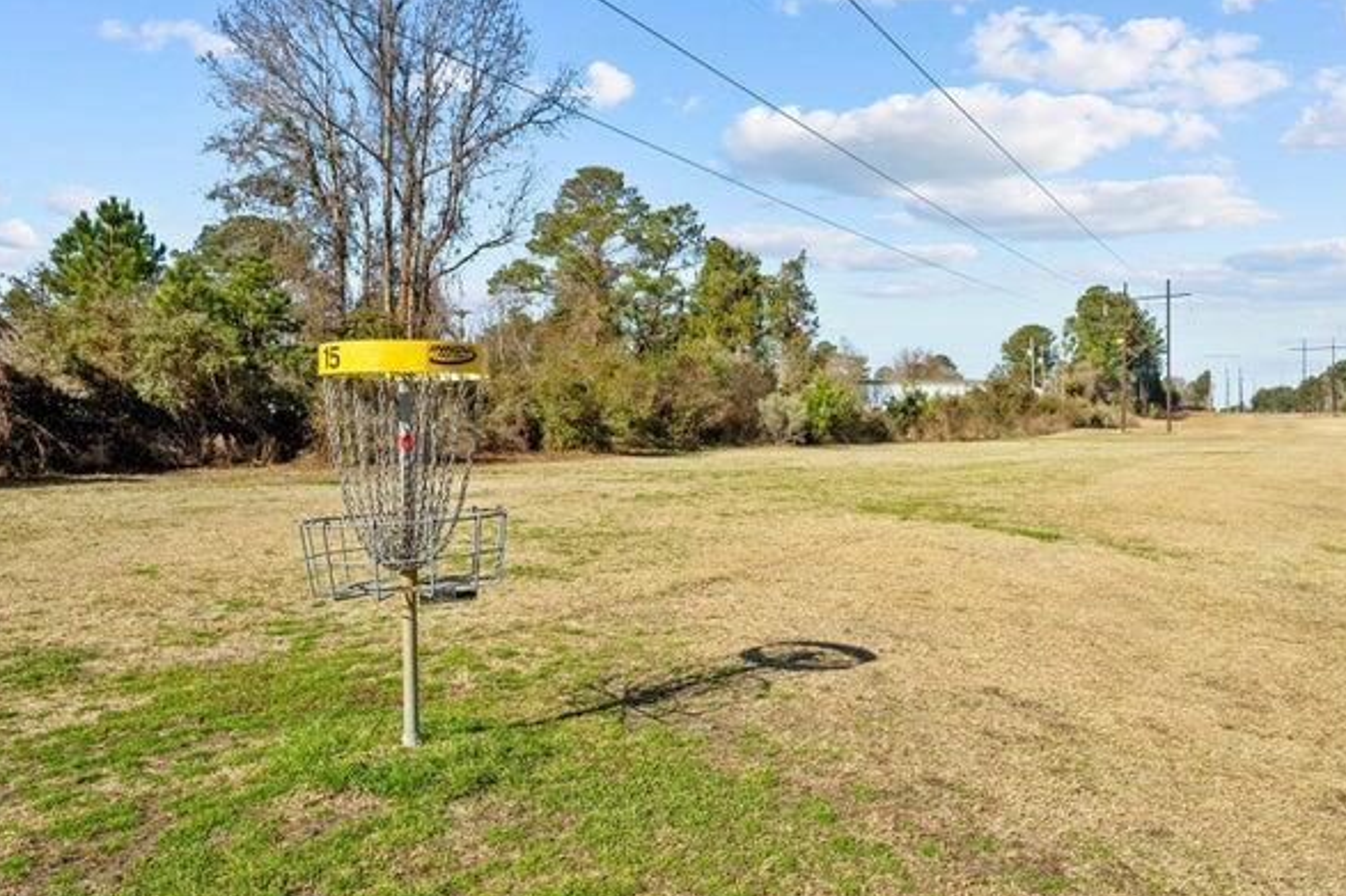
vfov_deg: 47.9
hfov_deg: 67.1
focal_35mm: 27
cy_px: 417
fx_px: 1009
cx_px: 764
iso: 125
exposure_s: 1/640
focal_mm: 22
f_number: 8
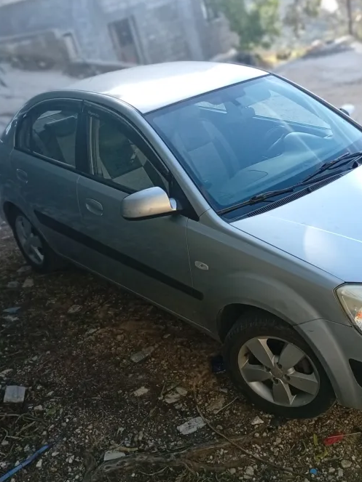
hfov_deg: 36.5
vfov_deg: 47.9
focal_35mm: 39
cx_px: 236
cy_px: 229
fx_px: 544
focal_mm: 3.84
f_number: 1.8
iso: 51
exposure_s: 1/246
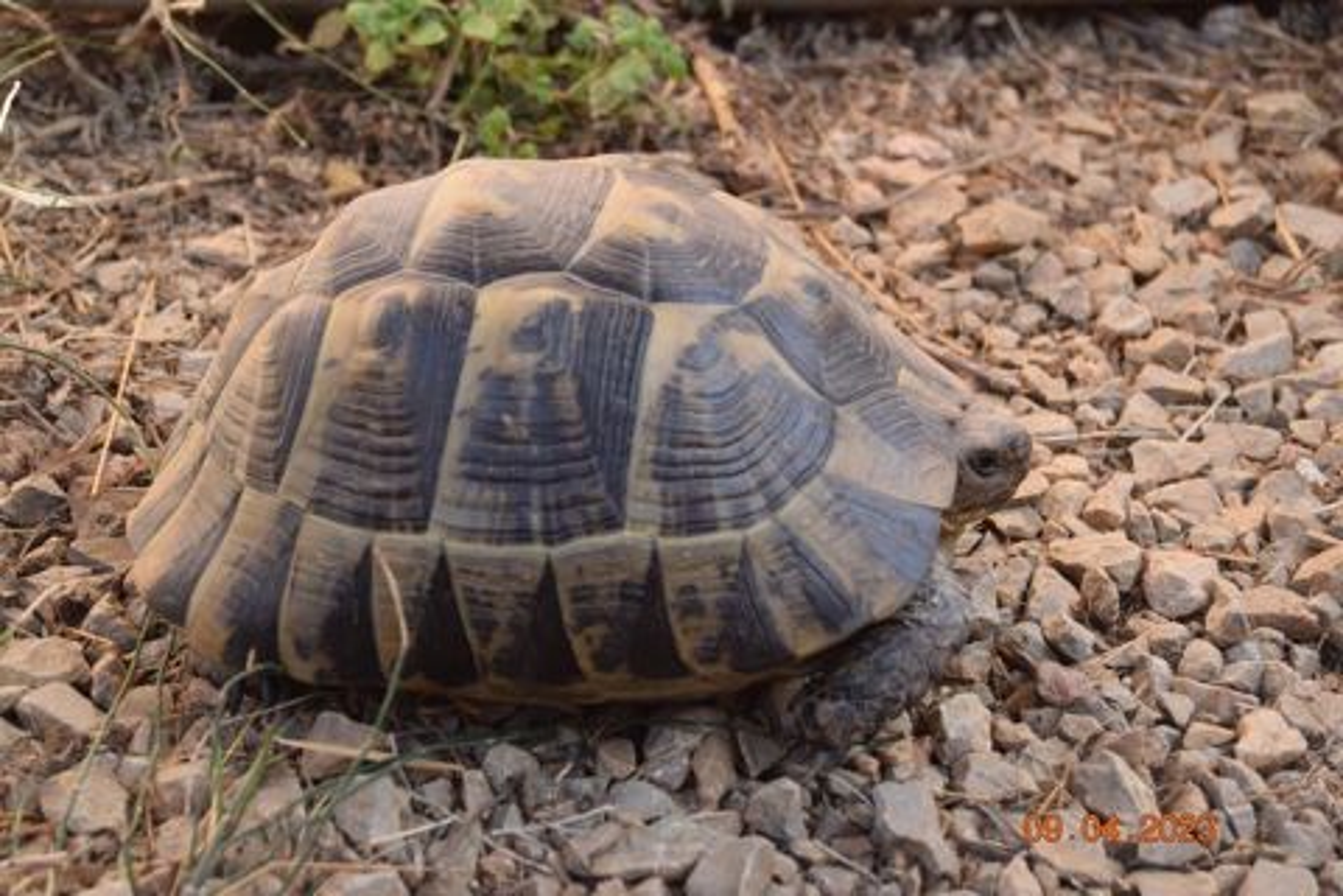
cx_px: 672
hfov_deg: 24.6
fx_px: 3077
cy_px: 448
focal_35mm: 82
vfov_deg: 16.6
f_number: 6.3
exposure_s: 1/160
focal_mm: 55
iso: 400
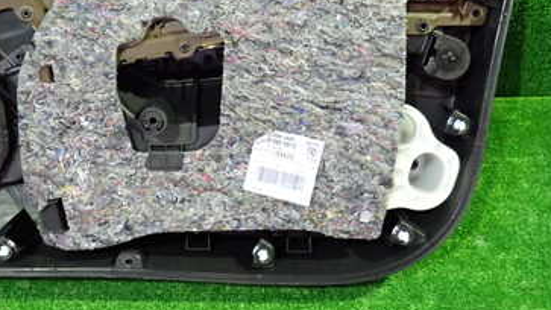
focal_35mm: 45
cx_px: 173
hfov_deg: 44.6
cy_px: 53
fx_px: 657
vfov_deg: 25.9
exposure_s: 1/30
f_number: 2
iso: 640
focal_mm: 4.5
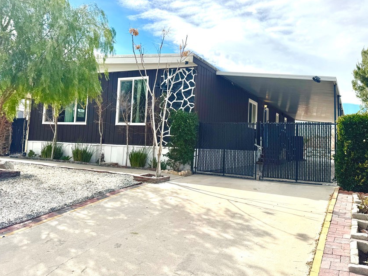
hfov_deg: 61.6
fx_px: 308
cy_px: 119
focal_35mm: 29
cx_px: 197
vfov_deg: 48.1
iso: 80
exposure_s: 1/9009
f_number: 1.78
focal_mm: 6.76
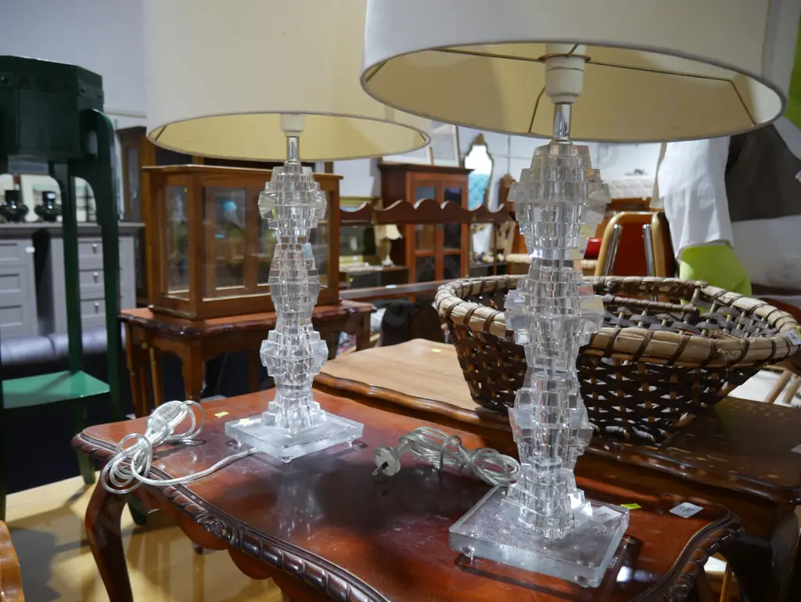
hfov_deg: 63.4
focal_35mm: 28
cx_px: 400
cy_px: 301
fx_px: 648
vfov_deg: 49.8
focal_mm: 14
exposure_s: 1/60
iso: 500
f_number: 3.5
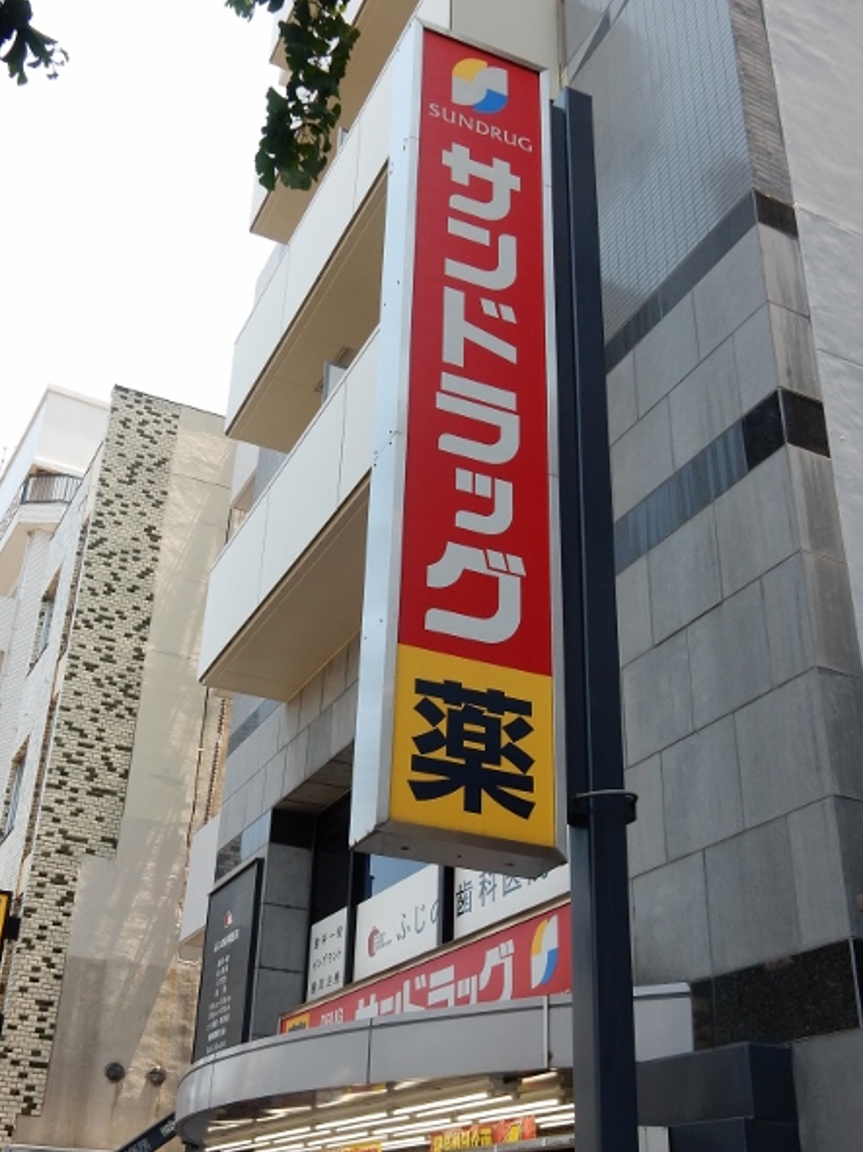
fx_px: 1297
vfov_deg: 47.8
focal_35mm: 39
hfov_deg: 36.8
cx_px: 405
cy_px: 614
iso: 125
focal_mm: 6.4
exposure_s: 1/320
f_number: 4
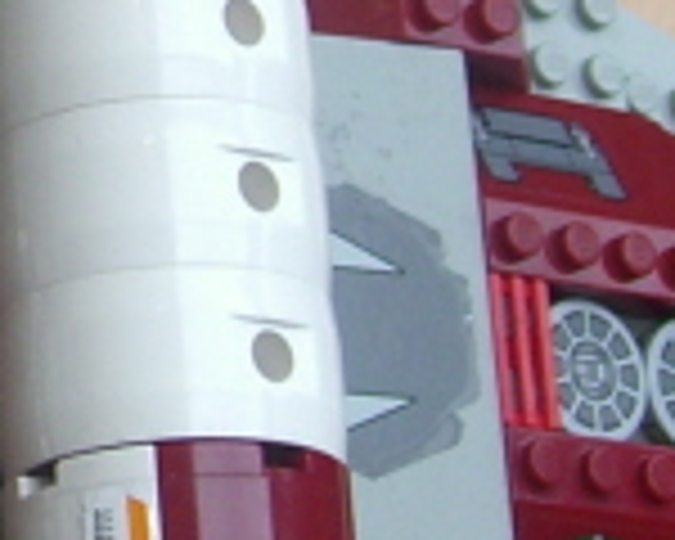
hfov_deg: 7.9
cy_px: -137
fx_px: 4615
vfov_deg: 6.6
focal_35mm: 231
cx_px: -724
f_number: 2.8
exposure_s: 1/100
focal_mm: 7.9
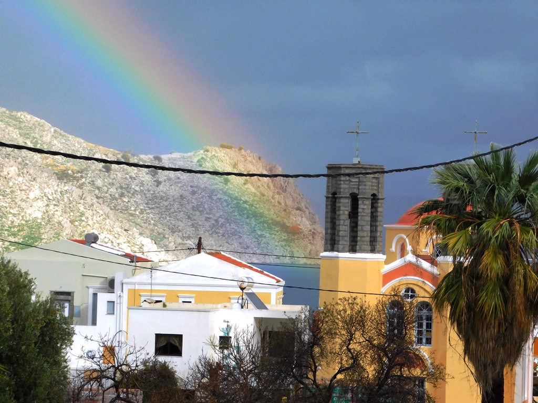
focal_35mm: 170
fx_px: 2642
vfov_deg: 8.7
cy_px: 202
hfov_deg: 11.6
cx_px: 269
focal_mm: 30.1
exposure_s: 1/1000
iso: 125
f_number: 5.3
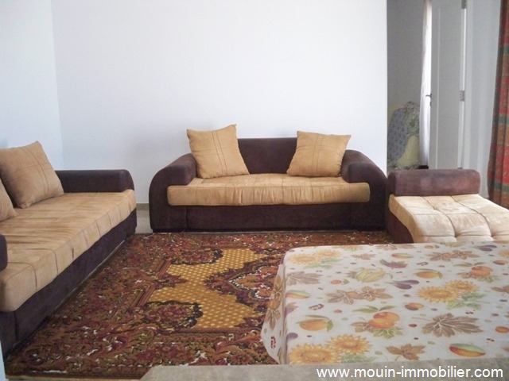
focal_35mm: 35
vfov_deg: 40.7
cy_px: 190
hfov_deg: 52.6
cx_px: 254
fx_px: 515
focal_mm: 6.3
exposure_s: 1/320
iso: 800
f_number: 3.1
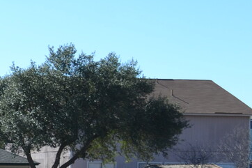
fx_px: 1126
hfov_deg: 11.4
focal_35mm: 161
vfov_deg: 8.3
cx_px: -271
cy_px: 271
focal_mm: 24
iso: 100
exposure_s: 1/200
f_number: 7.1
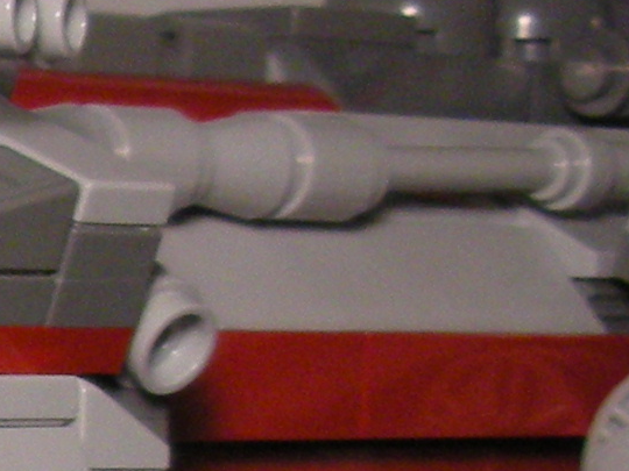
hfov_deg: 8.7
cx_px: -1047
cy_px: 913
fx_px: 3616
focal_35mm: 199
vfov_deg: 7.2
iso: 149
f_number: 2.8
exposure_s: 1/30
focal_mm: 5.8
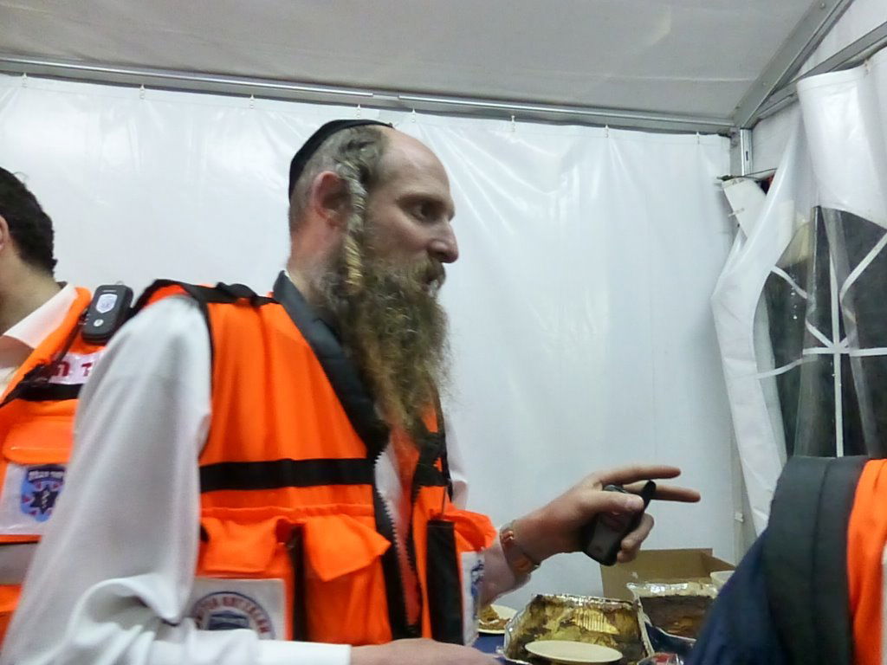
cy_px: 332
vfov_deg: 56.8
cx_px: 444
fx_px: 615
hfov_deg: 71.6
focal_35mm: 24
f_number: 4
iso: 2500
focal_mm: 4.3
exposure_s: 1/125
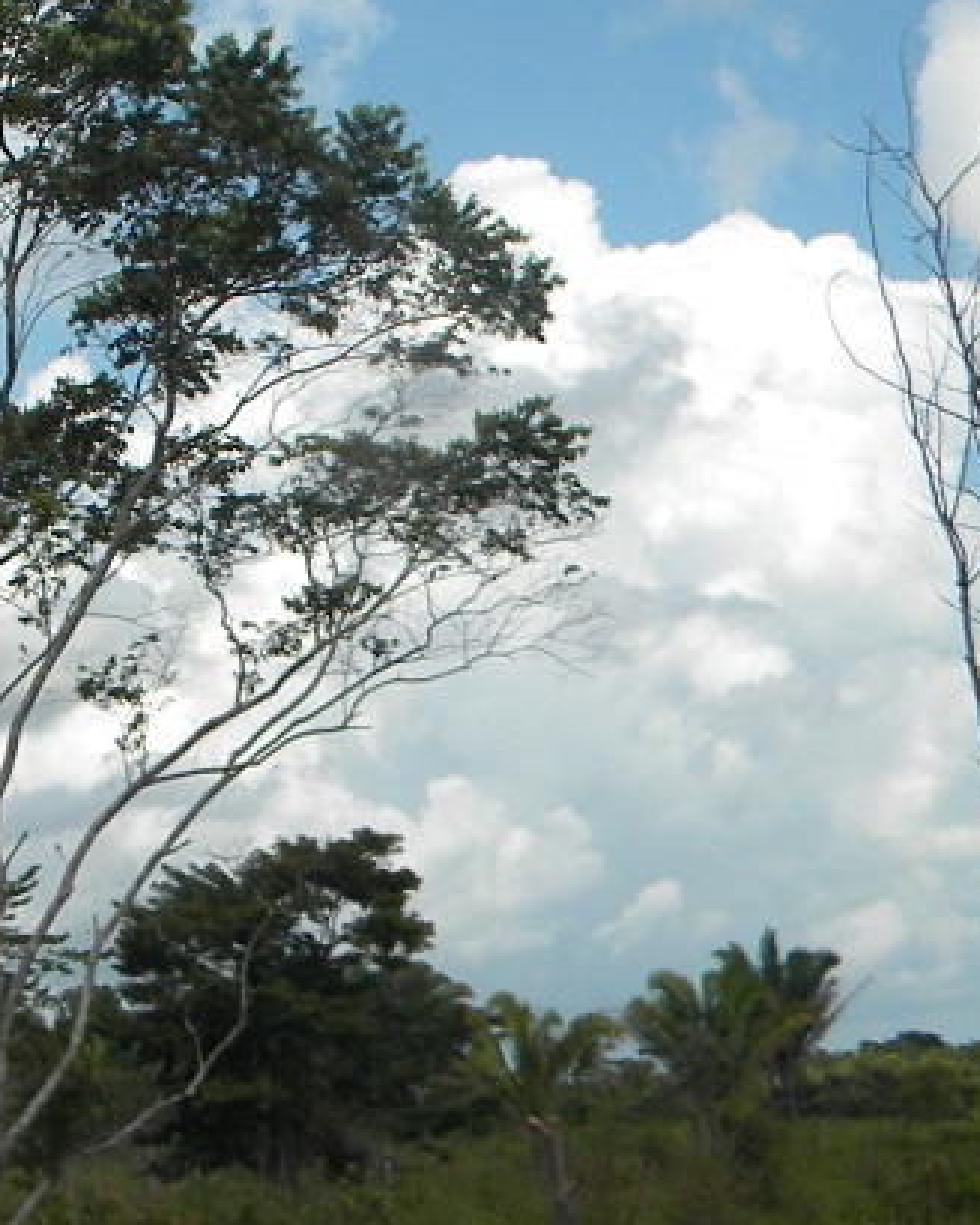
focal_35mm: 80
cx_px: -627
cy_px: 732
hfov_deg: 16.8
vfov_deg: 23.8
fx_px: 2900
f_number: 7
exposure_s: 1/280
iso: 80
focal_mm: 5
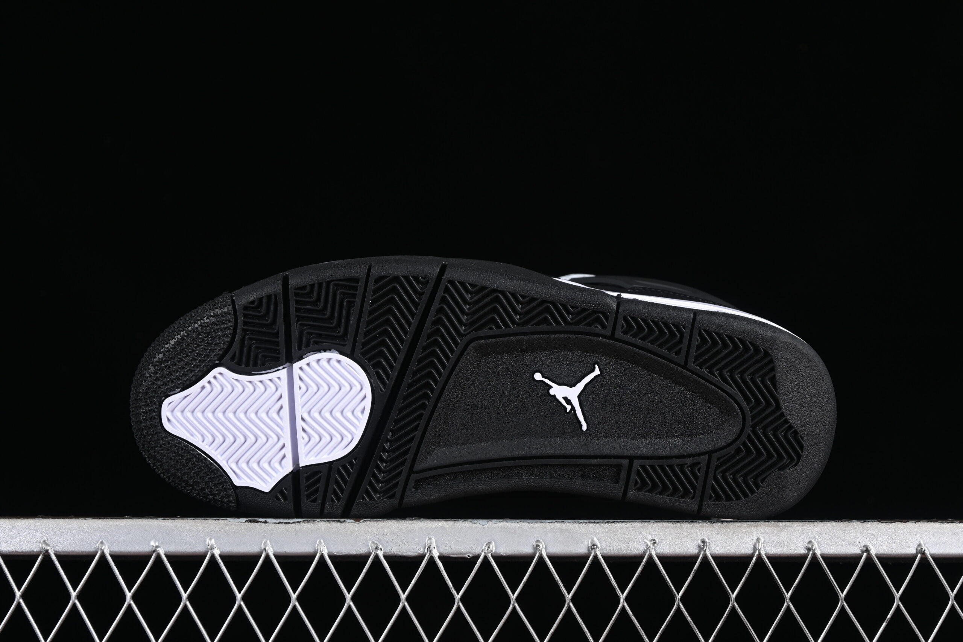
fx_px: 2006
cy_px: 321
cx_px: 482
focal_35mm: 75
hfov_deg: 27.0
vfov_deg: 18.2
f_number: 6.3
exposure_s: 1/50
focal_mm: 50
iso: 160
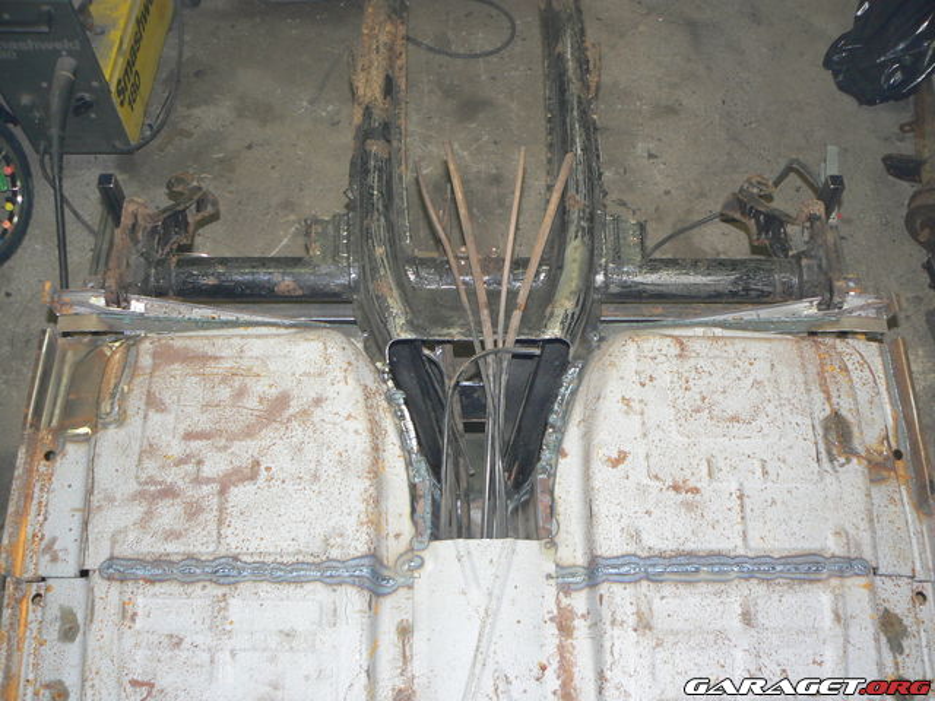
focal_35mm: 36
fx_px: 972
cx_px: 468
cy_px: 350
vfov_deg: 39.7
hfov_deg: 51.4
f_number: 2.8
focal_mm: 6
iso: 100
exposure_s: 1/30
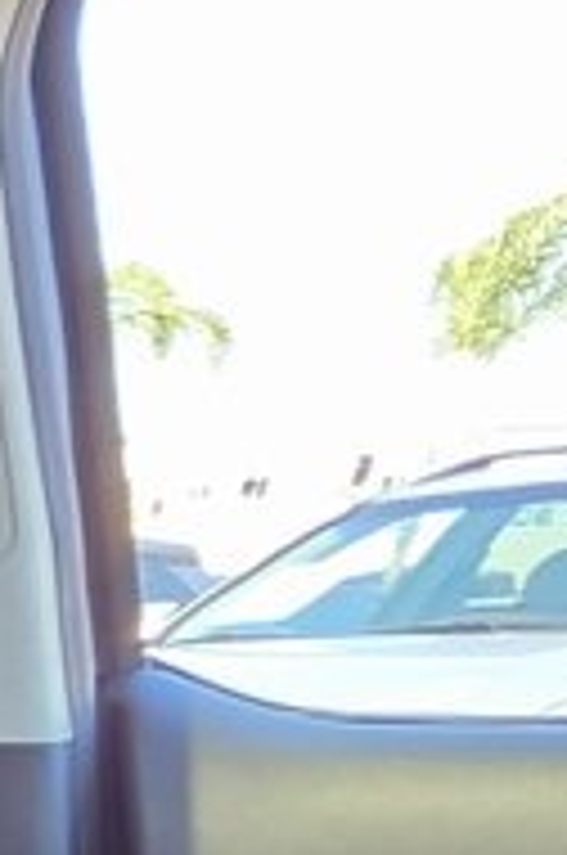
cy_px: 1233
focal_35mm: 73
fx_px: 1731
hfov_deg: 8.5
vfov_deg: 23.1
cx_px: -1634
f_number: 1.9
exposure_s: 1/120
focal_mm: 2.2
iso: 125
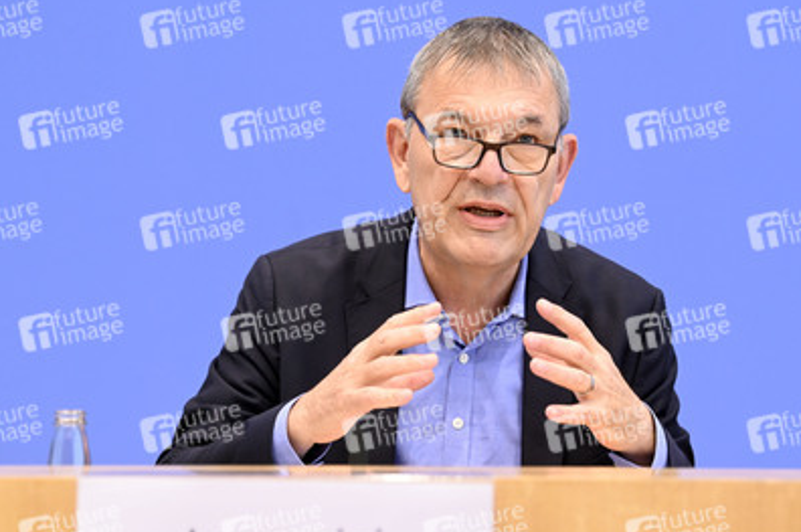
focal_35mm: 98
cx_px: 422
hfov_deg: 20.8
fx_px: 2178
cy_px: 277
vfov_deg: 13.9
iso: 4000
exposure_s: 1/400
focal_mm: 86
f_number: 5
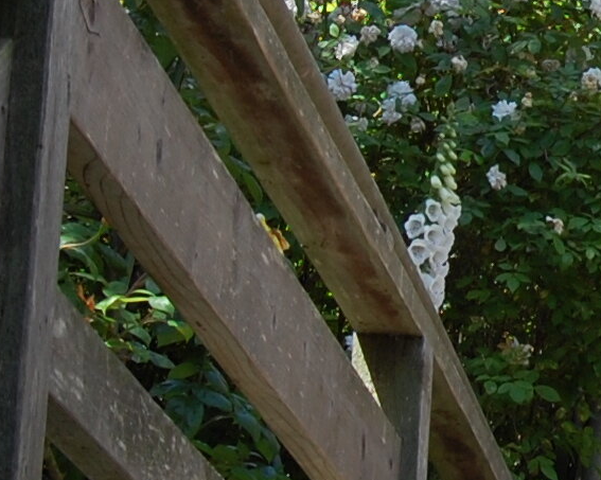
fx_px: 3716
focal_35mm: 209
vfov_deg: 7.4
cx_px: 819
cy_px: 114
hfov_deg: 9.1
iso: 200
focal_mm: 28
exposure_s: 1/60
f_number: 11
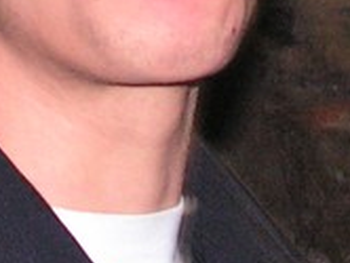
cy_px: -297
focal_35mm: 255
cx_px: 55
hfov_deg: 7.7
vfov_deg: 5.7
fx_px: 2582
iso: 200
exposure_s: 1/60
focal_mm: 8.9
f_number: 3.2
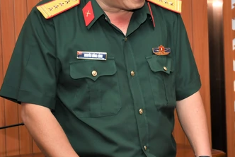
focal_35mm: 125
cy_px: 57
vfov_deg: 11.0
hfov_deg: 15.9
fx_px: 817
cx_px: 264
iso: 200
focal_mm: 35
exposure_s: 1/250
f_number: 4.2
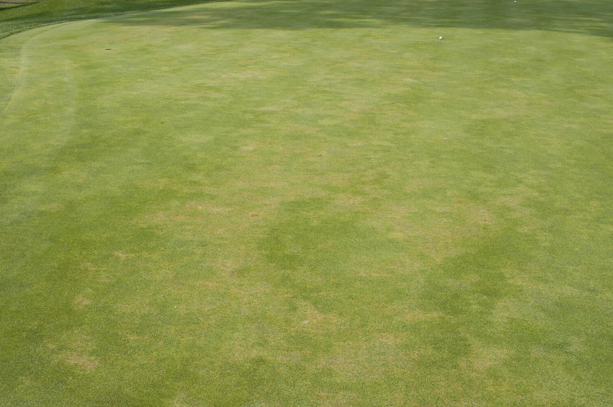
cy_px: 206
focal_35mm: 43
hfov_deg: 45.5
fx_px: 731
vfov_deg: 31.1
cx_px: 303
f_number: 11
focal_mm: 28
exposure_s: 1/200
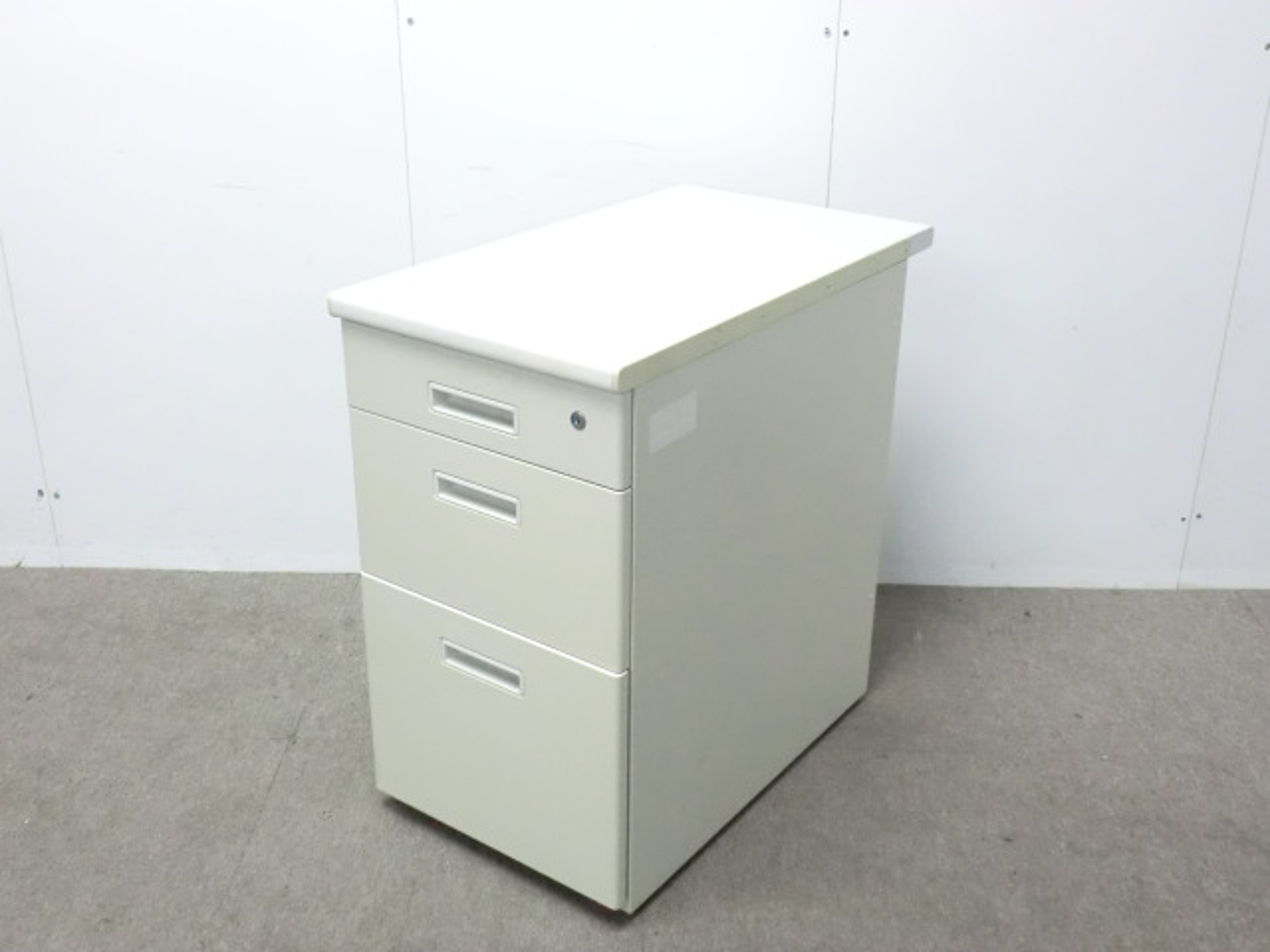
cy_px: 476
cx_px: 635
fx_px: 1394
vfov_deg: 37.7
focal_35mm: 38
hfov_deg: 49.0
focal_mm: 6.9
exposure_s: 1/40
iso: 800
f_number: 3.9
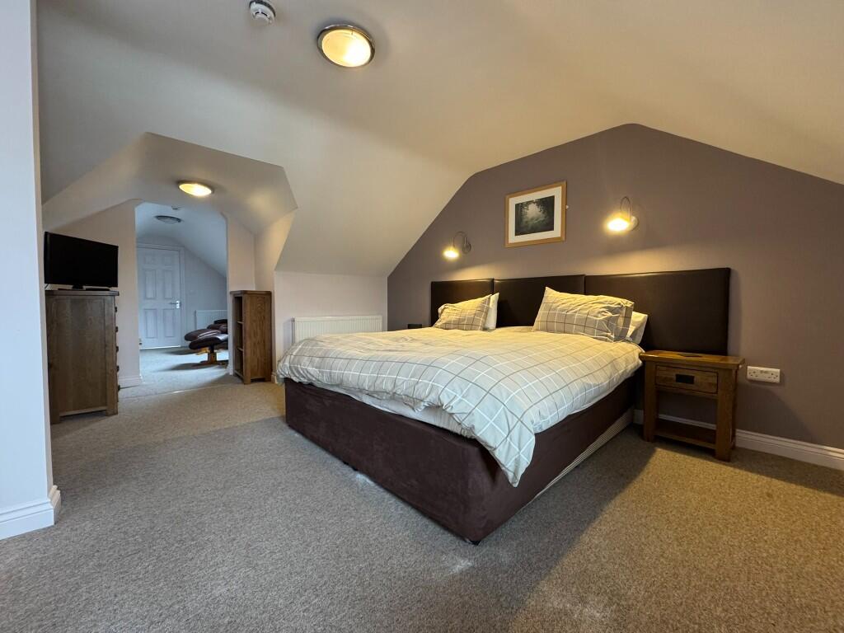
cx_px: 422
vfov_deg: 85.7
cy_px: 316
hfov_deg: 102.1
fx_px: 341
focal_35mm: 14
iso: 320
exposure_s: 1/60
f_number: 2.2
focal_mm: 2.22
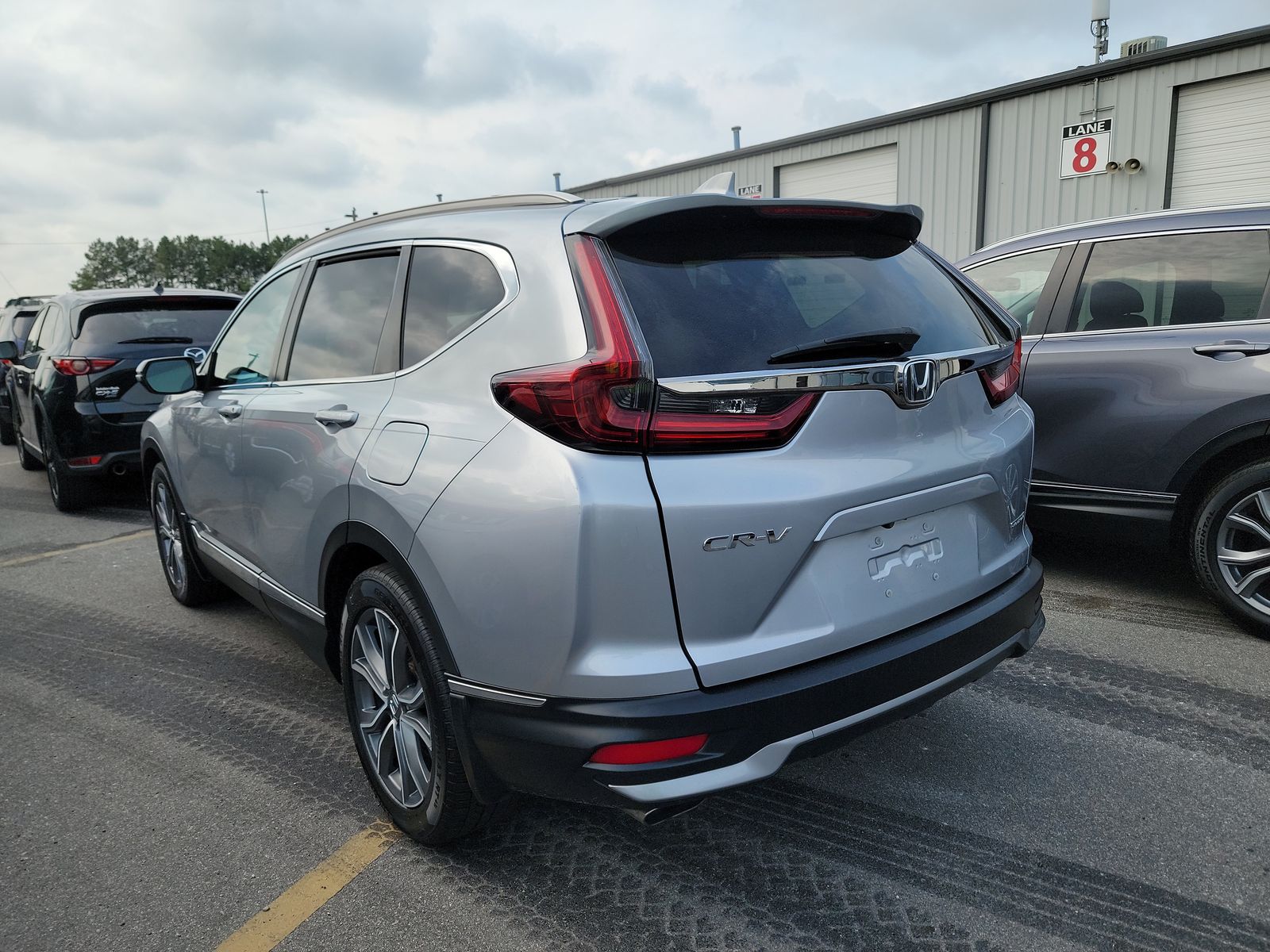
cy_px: 476
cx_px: 635
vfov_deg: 56.8
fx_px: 881
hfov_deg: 71.6
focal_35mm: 24
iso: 50
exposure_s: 1/315
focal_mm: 6.7
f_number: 1.8
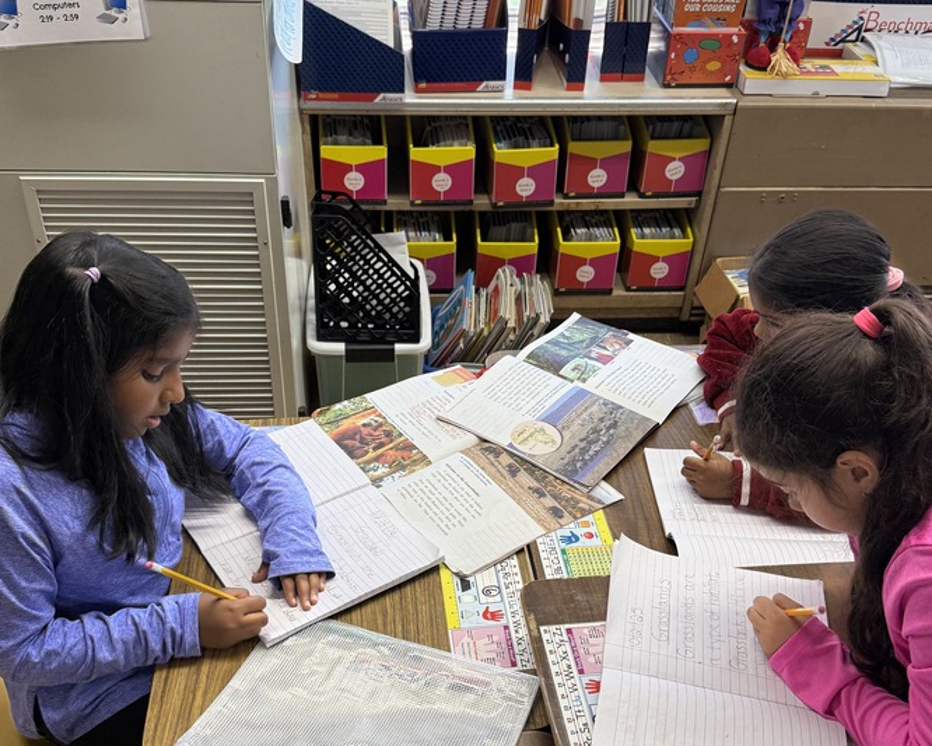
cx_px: 481
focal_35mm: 36
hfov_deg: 50.3
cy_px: 407
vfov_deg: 41.1
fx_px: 993
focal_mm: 6.76
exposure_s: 1/224
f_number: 1.78
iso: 200
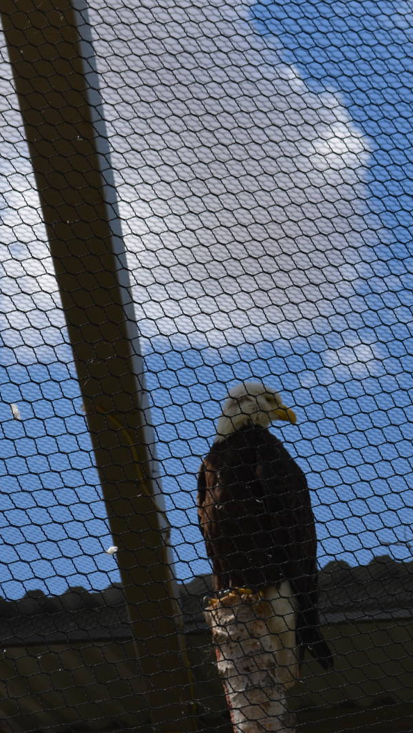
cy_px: 368
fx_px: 2545
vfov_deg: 16.4
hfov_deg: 9.3
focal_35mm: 131
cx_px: 264
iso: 100
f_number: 9
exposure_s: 1/320
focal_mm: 55
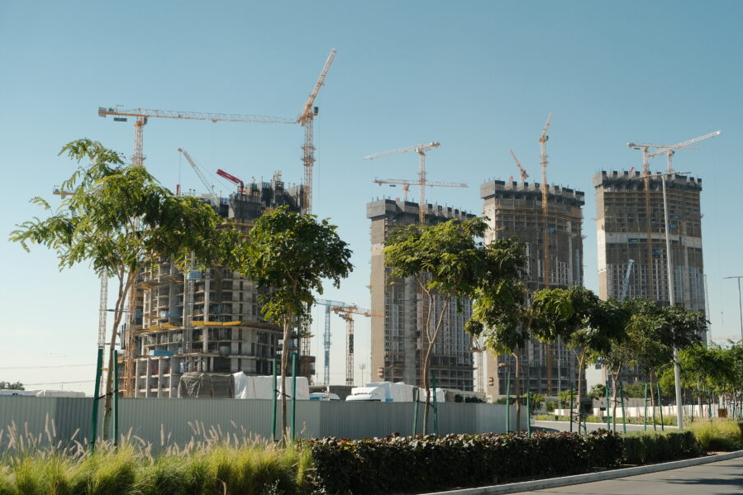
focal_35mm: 49
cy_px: 224
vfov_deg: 27.5
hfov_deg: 40.3
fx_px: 1011
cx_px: 409
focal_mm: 28.9
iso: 320
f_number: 3.2
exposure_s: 1/1600
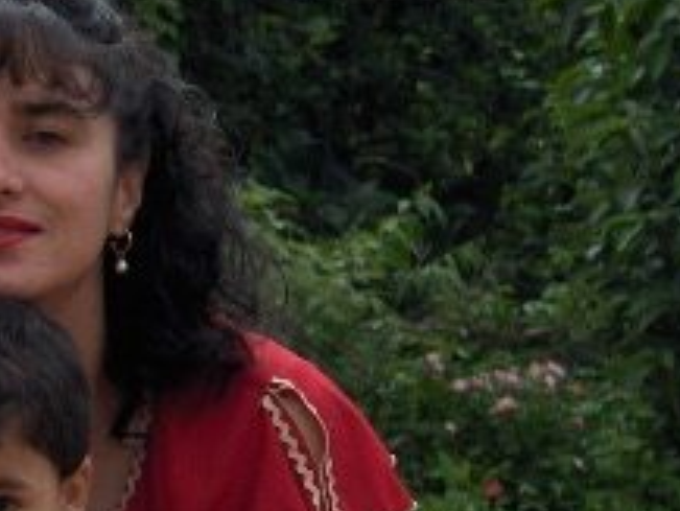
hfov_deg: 6.6
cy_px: 480
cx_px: -128
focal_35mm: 298
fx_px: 5857
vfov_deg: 5.0
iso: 100
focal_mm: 20.8
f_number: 4.4
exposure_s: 1/242
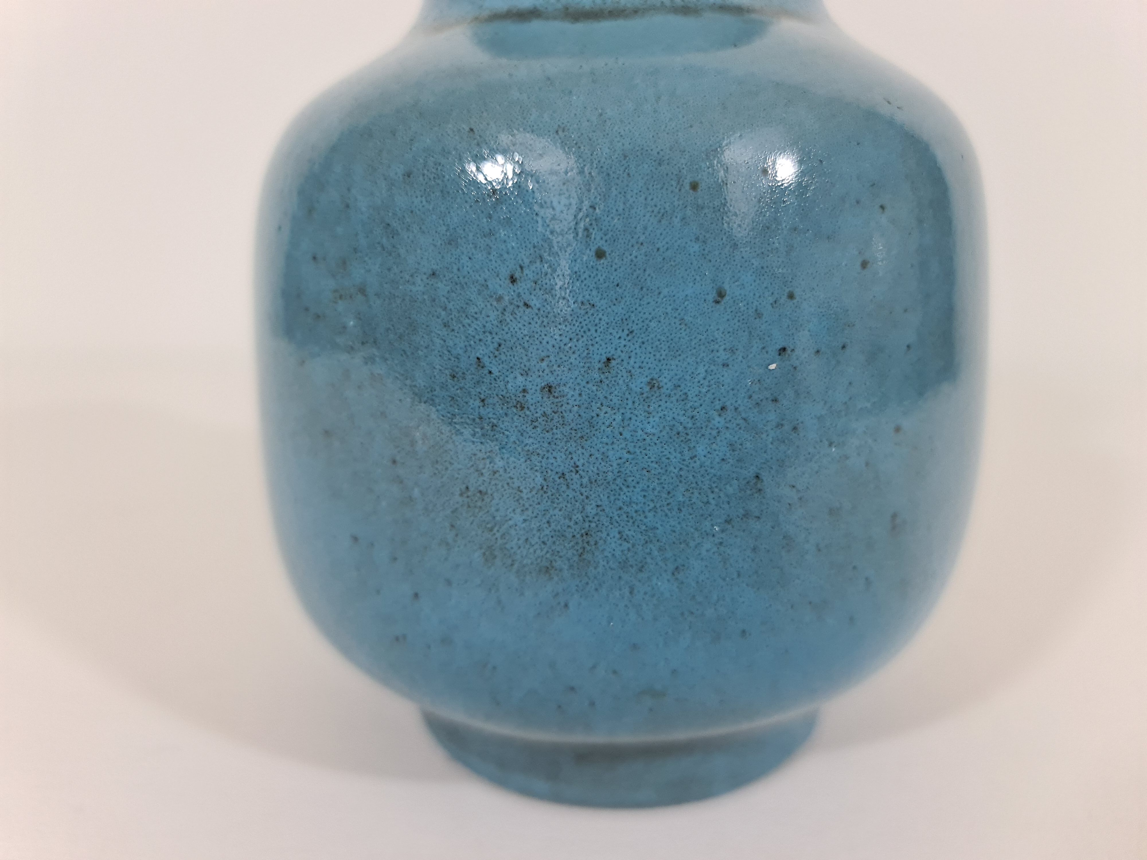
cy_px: 430
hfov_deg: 69.4
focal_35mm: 25
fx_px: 828
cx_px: 574
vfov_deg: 54.9
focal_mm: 7
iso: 250
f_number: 1.8
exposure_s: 1/100
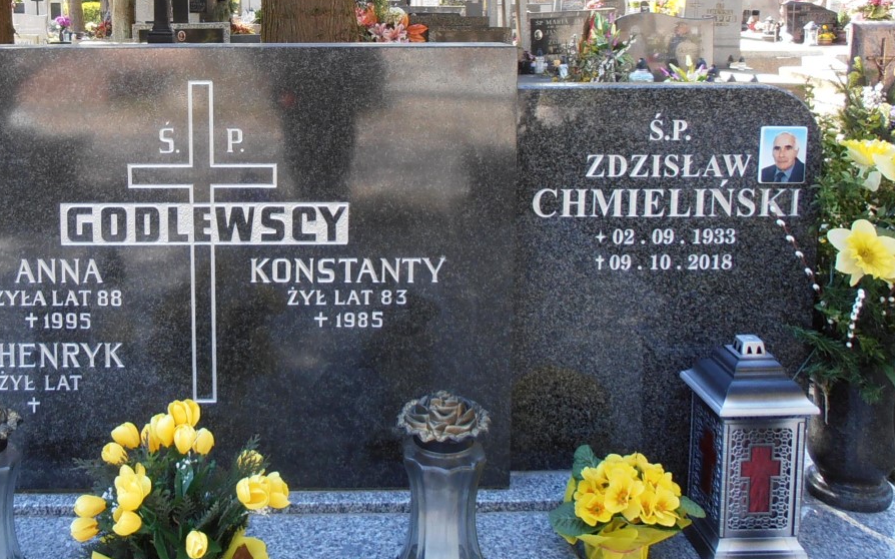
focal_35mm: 41
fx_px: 1000
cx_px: 285
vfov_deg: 30.3
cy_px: 97
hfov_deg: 47.3
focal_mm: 4.2
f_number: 3
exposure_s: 1/80
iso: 80
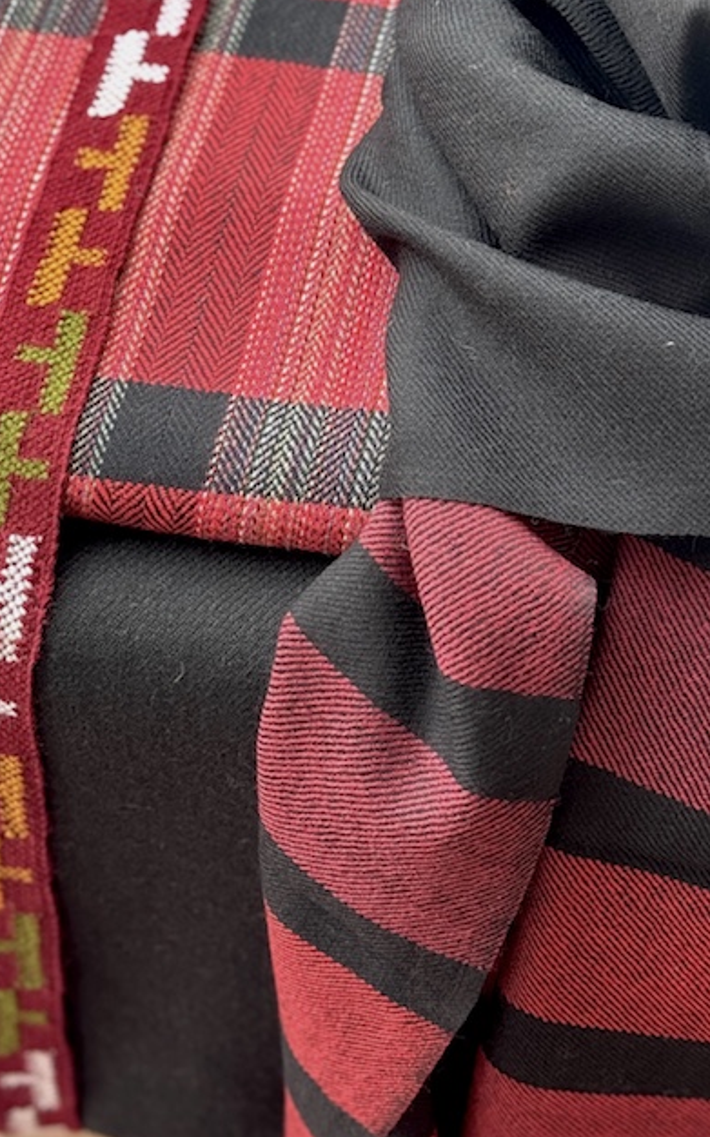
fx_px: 2509
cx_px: 346
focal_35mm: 81
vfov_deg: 25.4
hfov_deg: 16.1
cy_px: 360
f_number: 1.78
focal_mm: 6.76
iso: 64
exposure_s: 1/176
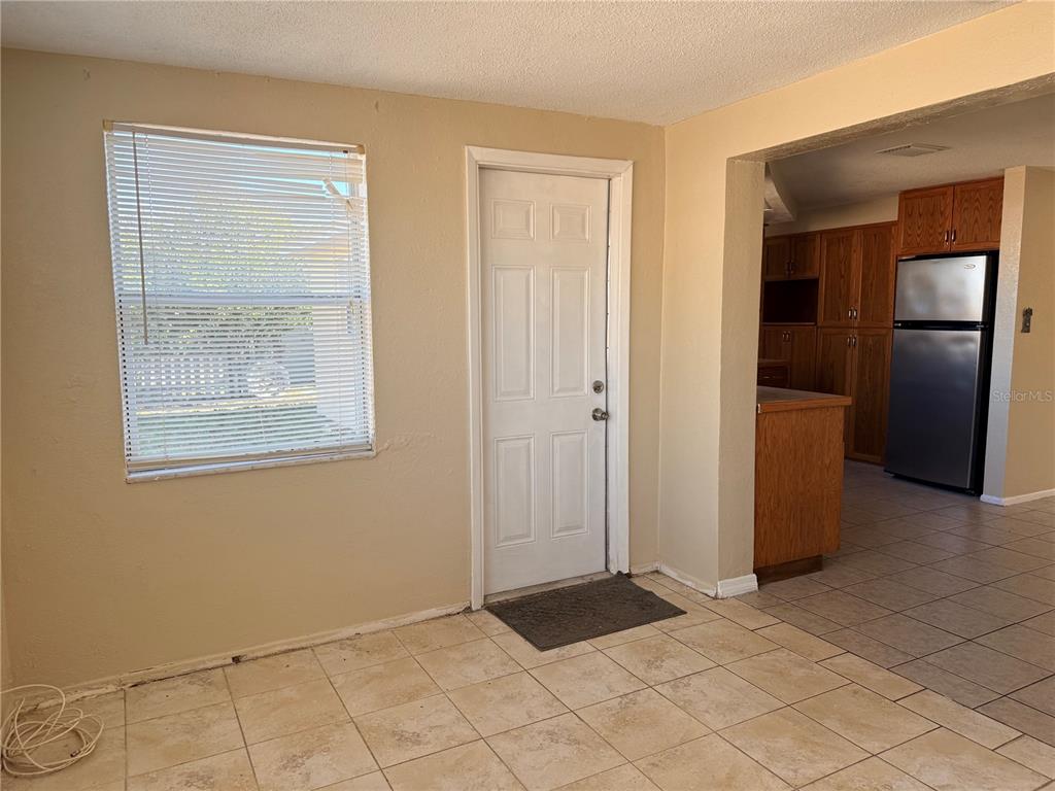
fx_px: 731
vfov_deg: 56.8
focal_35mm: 24
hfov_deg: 71.6
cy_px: 396
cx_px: 528
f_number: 1.78
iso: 100
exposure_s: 1/243
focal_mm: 6.76
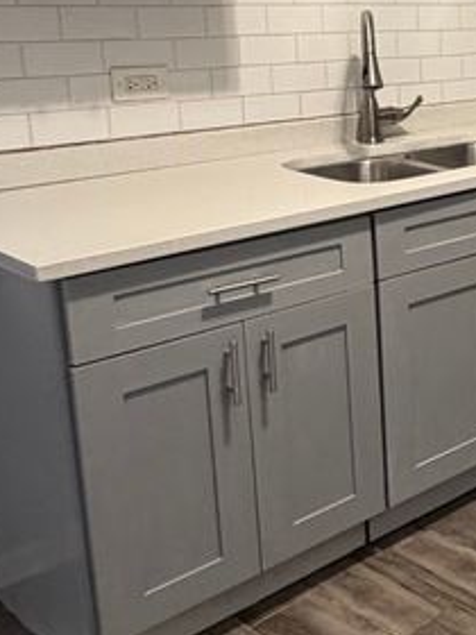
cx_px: 793
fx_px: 990
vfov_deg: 34.8
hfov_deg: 20.9
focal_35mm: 54
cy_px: 159
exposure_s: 1/60
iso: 320
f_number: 2.2
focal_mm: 2.22
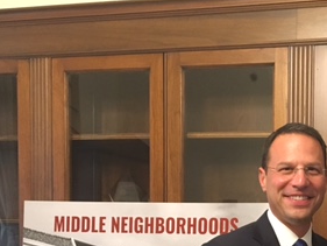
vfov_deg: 21.2
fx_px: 624
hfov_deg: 27.6
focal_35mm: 66
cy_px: 270
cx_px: 330
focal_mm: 4.15
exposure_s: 1/30
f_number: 2.2
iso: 200
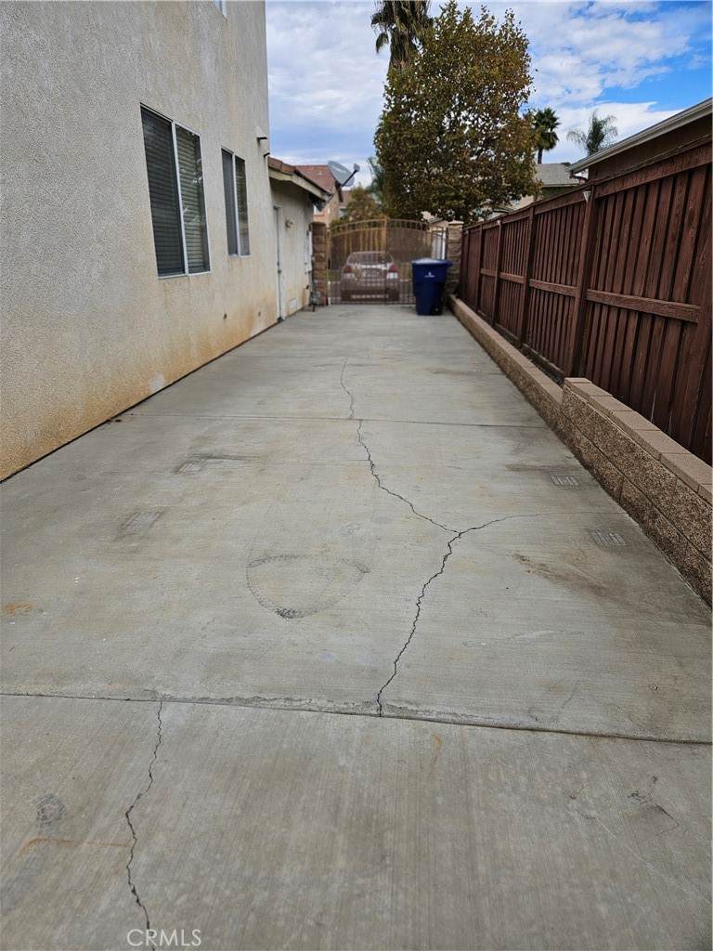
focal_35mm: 23
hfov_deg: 58.9
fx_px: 632
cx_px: 356
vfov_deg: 73.9
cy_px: 476
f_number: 1.8
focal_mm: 5.4
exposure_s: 1/1718
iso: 25
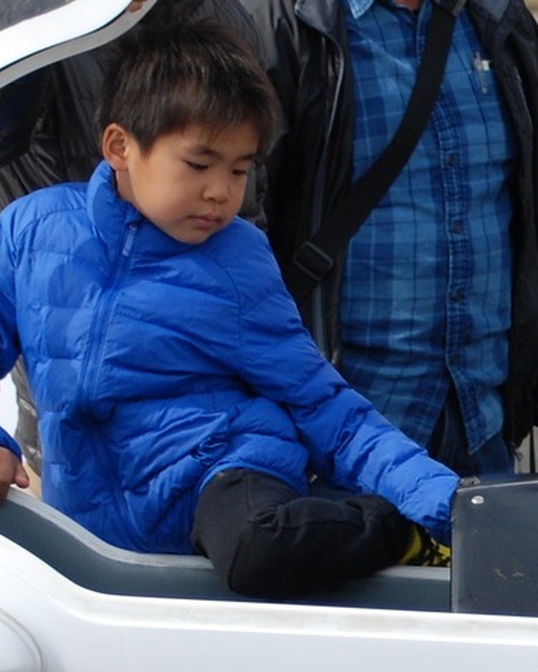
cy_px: 327
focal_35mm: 491
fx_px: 9769
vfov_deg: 3.9
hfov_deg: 3.1
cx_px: 890
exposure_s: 1/640
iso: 200
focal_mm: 82
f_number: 5.3
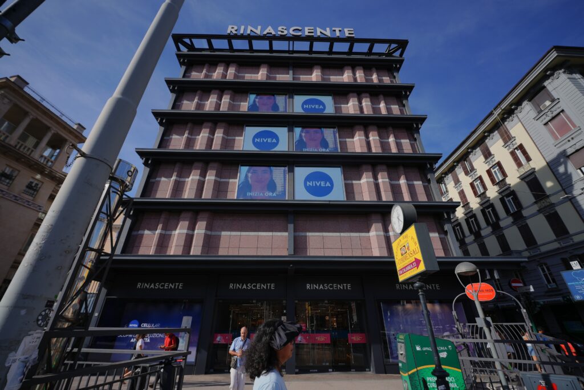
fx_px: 227
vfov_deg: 81.3
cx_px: 292
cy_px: 195
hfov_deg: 104.2
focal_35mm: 14
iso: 40
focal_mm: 14
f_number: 5.6
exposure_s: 1/320
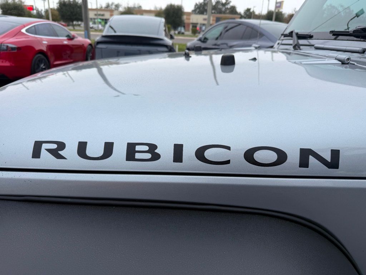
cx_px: 183
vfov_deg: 56.8
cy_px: 138
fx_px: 254
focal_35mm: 24
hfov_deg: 71.6
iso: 80
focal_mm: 6.76
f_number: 1.78
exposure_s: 1/1005
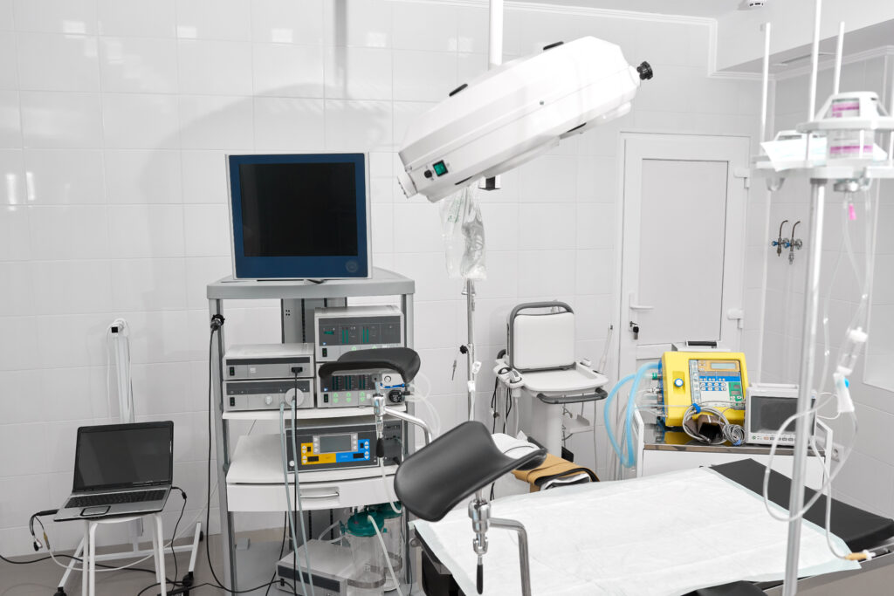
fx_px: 695
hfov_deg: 65.5
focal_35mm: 28
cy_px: 298
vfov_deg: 46.4
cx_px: 447
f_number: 7.1
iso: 640
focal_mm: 28
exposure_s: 1/160
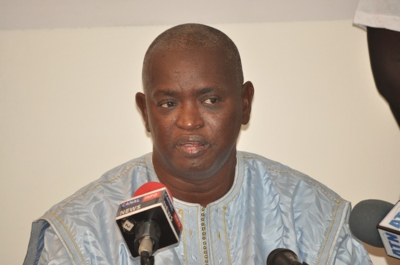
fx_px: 3327
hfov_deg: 6.9
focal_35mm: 300
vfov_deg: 4.6
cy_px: 132
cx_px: 200
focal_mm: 200
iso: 1250
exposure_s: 1/160
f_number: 6.3
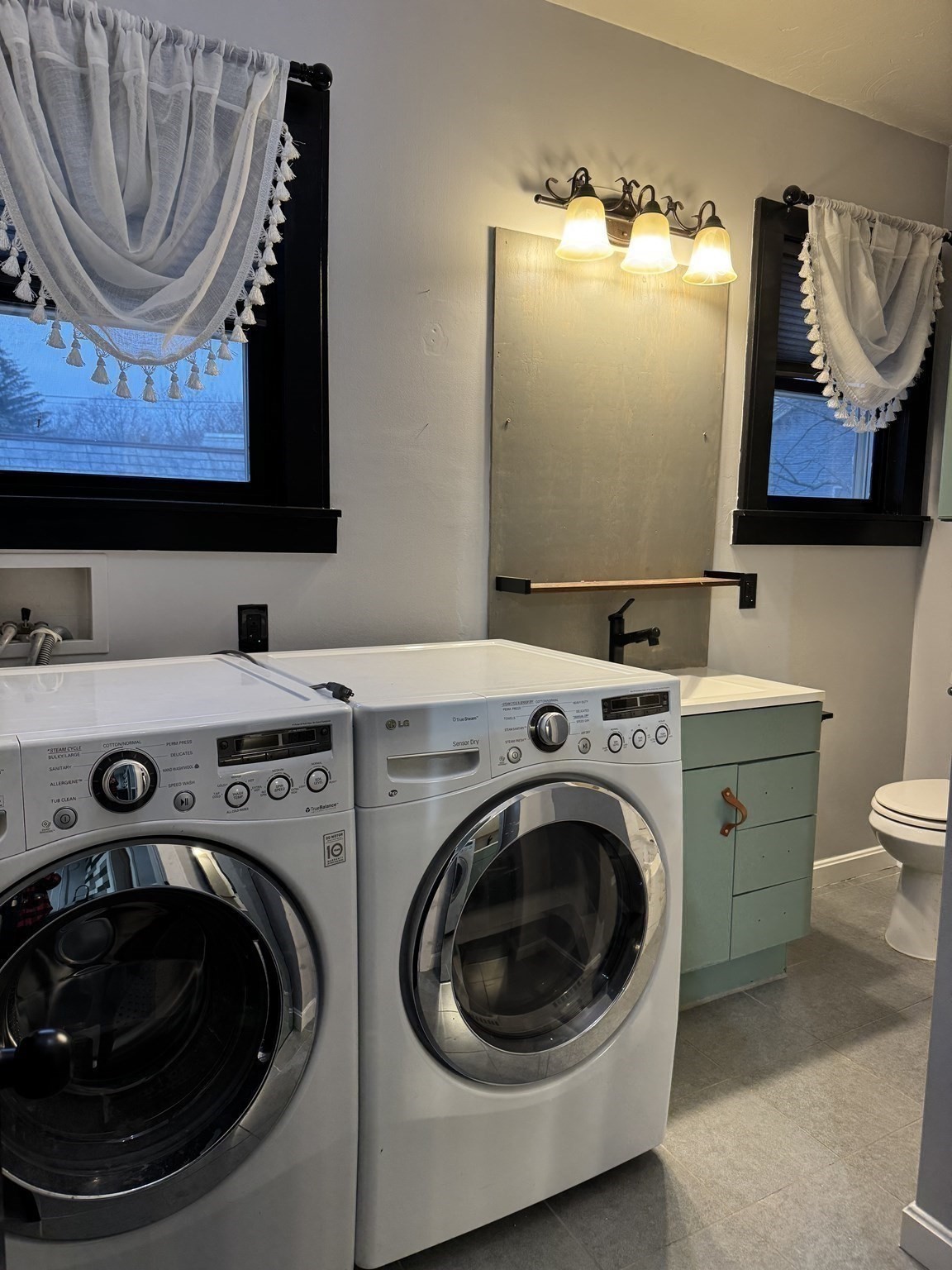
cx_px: 476
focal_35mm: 24
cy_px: 635
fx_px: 880
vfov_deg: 71.6
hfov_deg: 56.8
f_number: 1.78
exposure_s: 1/120
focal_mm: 6.76
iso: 160
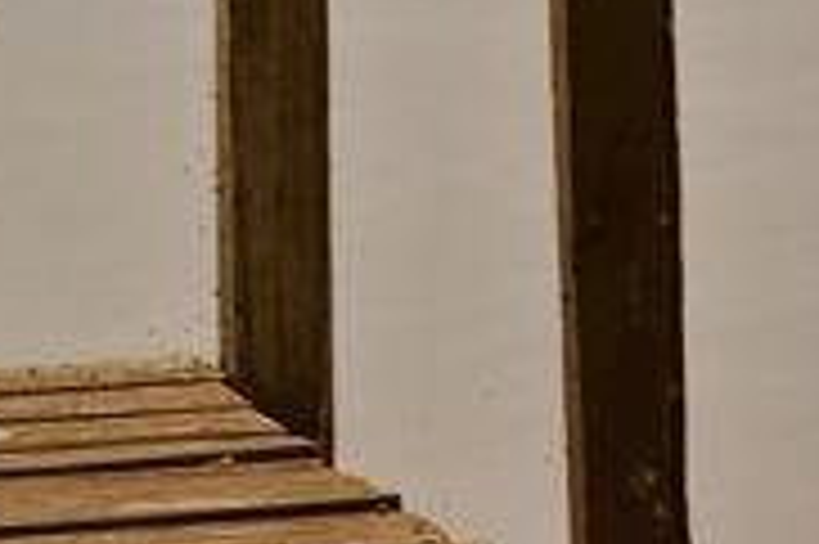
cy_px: -294
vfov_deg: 1.3
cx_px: 218
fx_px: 23888
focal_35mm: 1051
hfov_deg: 2.0
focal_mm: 200
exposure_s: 1/40
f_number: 5.6
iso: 800
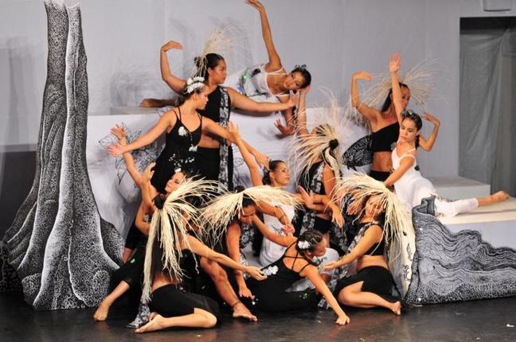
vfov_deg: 13.0
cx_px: 258
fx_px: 1503
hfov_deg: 19.5
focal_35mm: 105
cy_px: 171
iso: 1600
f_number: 4.5
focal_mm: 70
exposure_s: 1/125
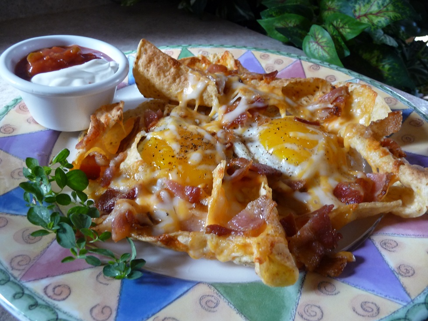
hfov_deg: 63.4
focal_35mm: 28
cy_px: 160
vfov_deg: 49.7
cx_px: 214
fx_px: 346
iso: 160
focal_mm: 4.7
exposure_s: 1/30
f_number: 3.3
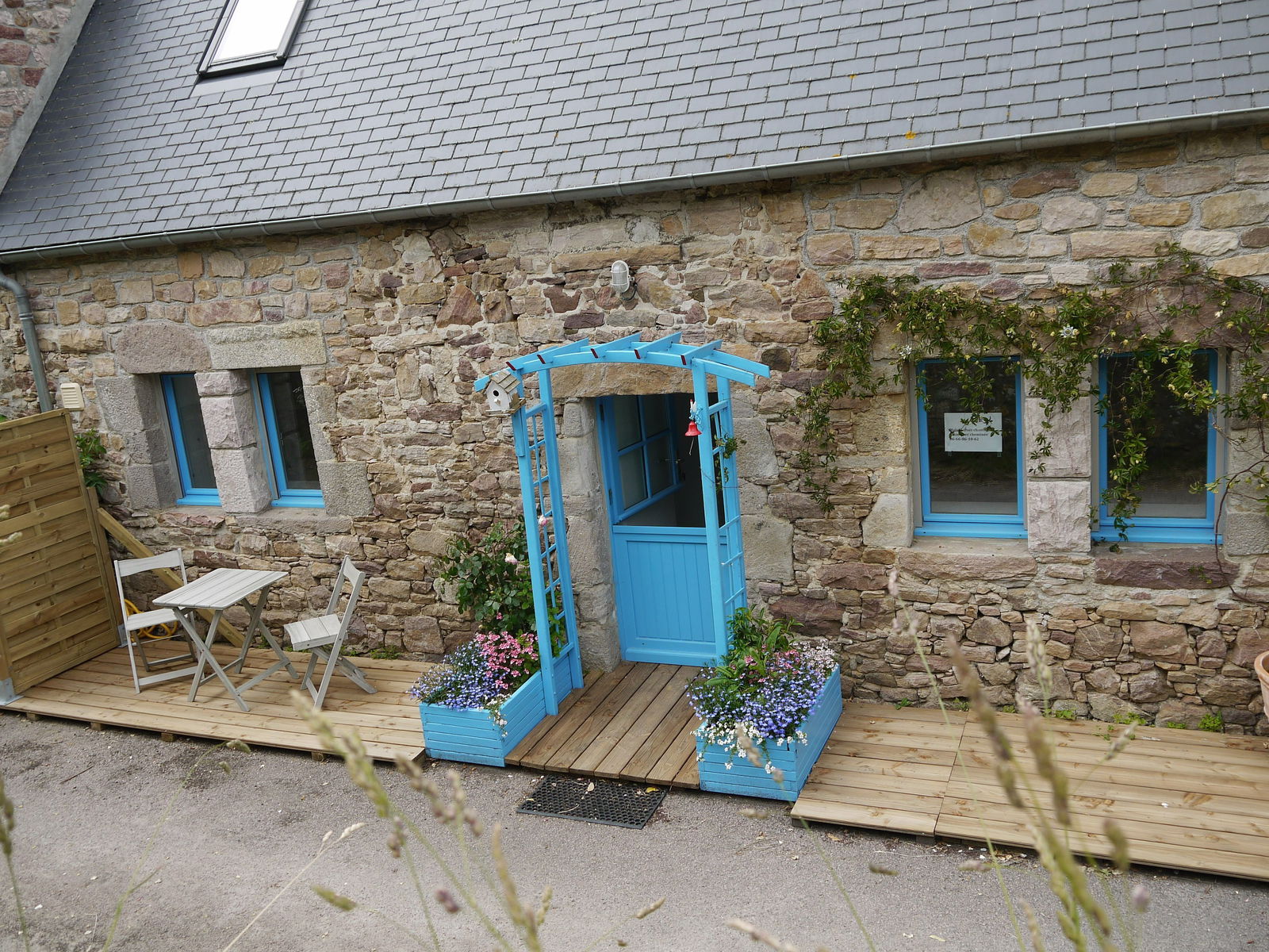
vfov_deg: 46.8
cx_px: 634
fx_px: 1100
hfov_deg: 60.0
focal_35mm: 30
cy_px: 476
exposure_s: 1/320
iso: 100
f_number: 5.6
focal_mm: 15
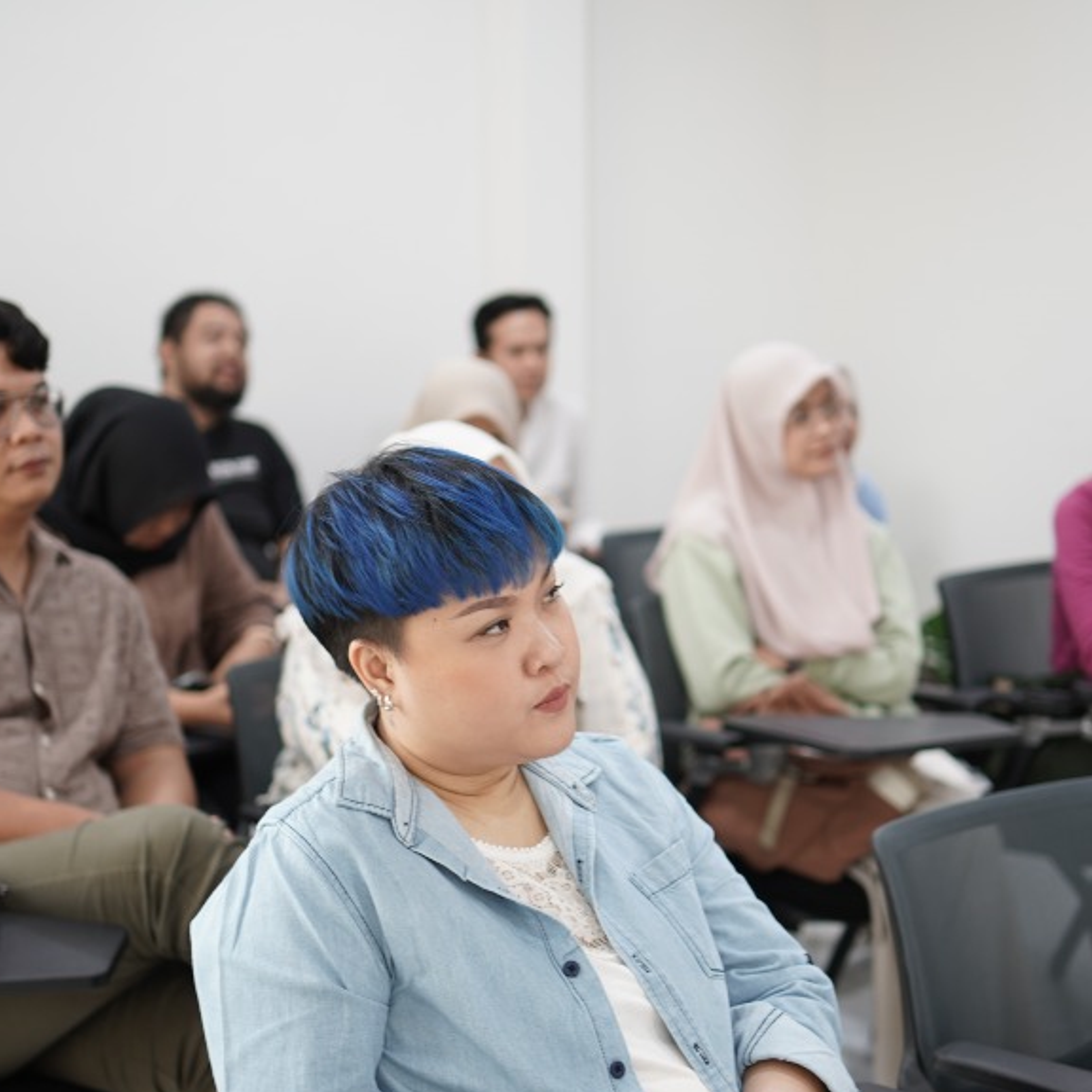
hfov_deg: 27.7
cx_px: 592
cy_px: 603
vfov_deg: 27.7
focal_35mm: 62
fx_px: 2213
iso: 125
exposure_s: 1/50
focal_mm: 35
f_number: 1.8
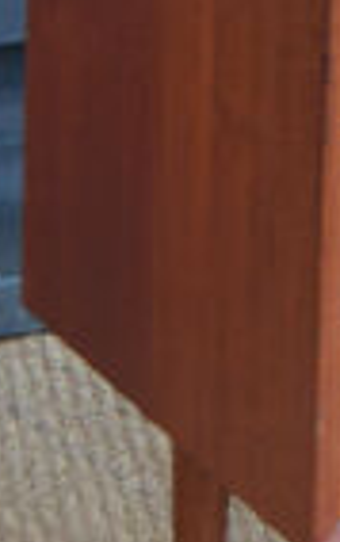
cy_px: -115
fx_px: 6469
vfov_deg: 4.8
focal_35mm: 437
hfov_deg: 3.0
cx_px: 588
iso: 400
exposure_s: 1/80
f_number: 5.3
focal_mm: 45
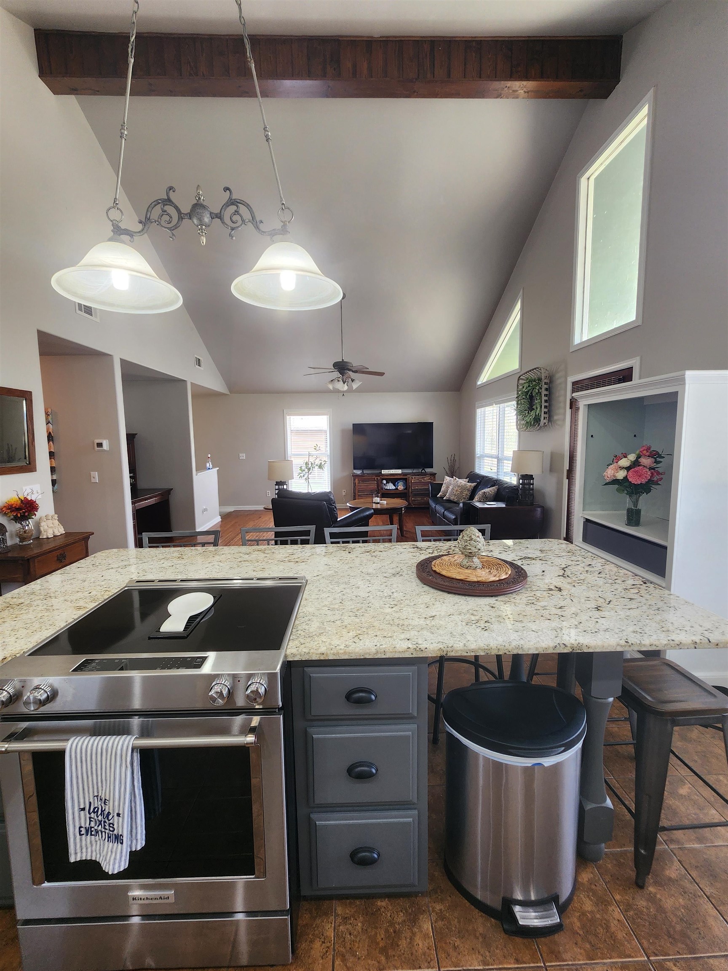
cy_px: 486
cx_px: 364
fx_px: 365
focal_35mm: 13
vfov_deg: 106.2
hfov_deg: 89.9
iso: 125
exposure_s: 1/60
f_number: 2.2
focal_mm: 2.2
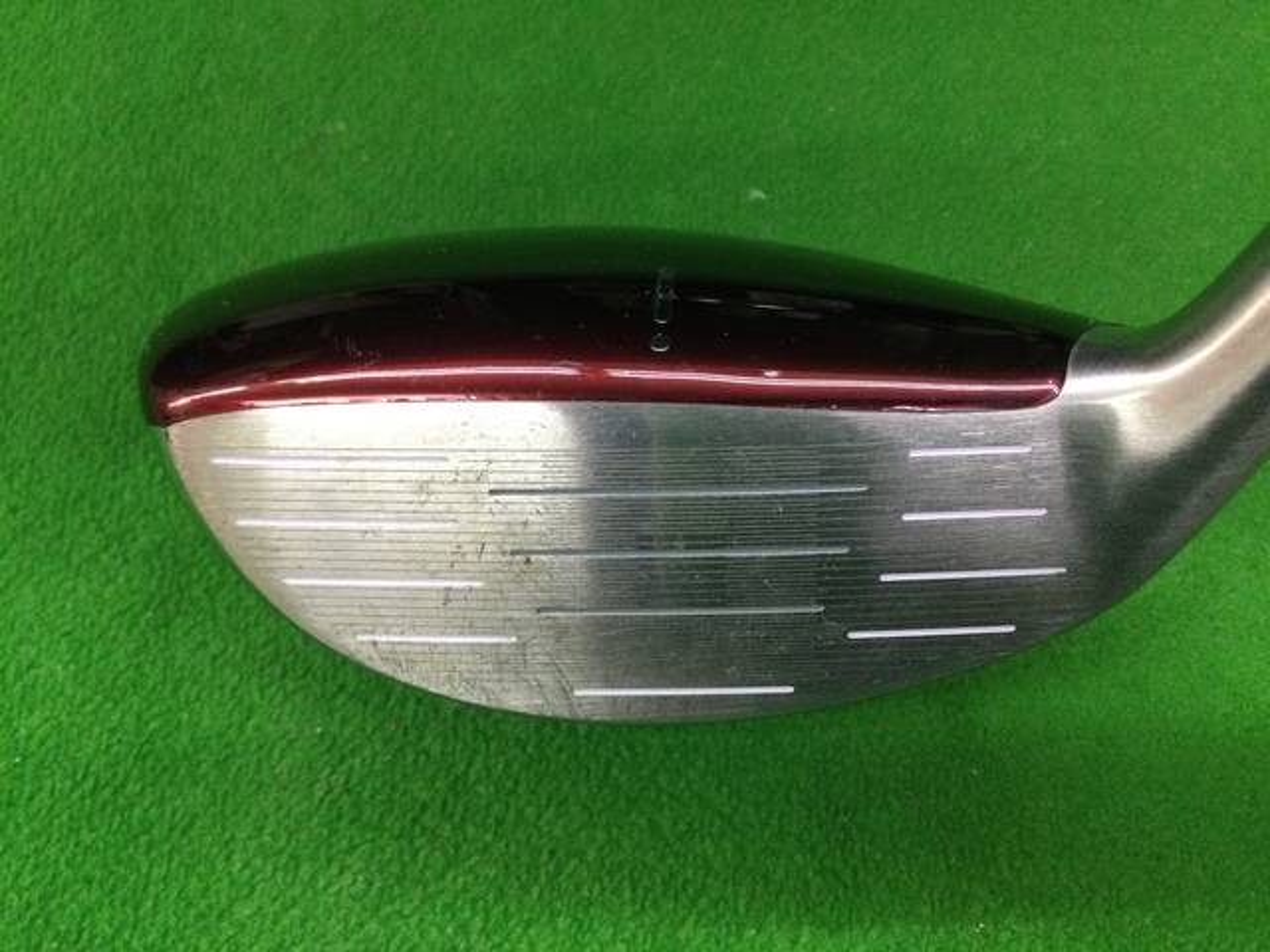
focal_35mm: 31
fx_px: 1137
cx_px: 635
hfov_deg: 58.4
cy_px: 476
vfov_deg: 45.4
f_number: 2.4
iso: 100
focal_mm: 3.3
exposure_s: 1/30
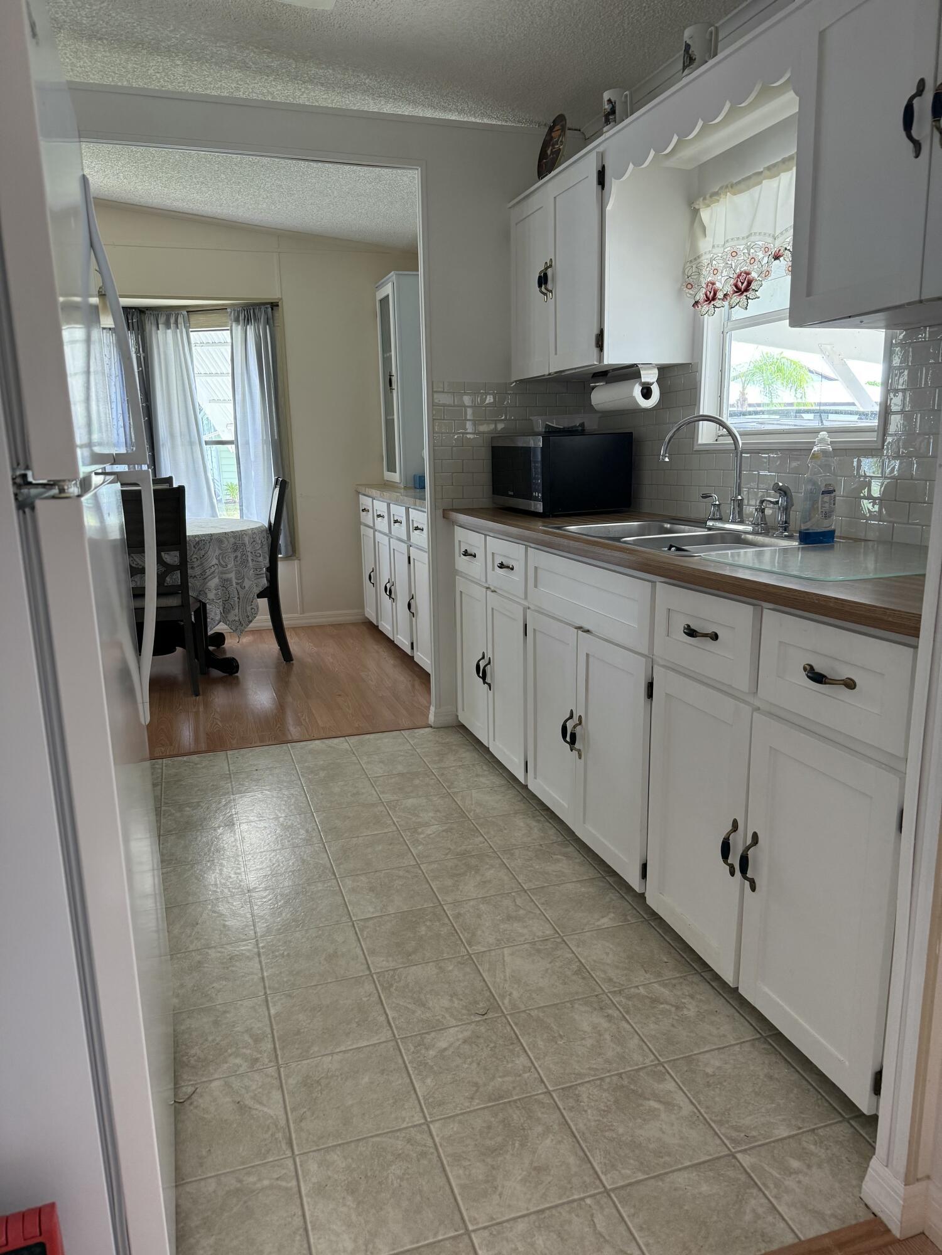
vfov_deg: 71.6
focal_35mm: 24
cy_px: 628
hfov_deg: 56.8
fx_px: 871
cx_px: 471
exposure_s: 1/92
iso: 200
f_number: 1.78
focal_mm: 6.76
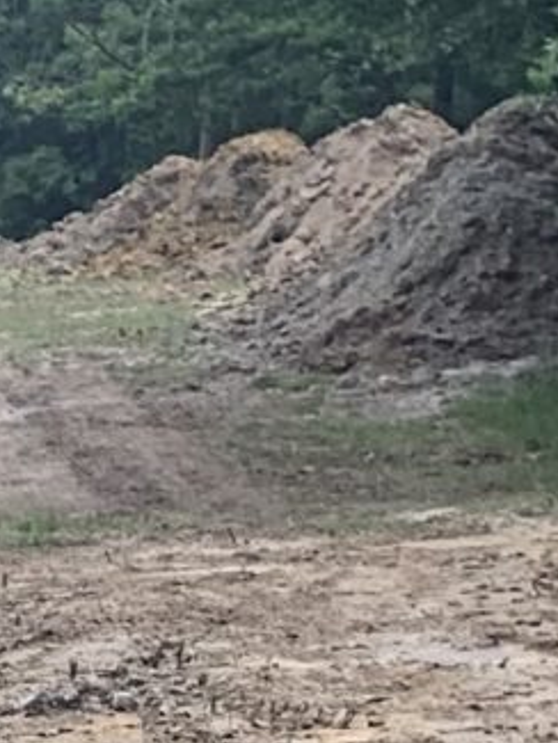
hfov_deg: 6.3
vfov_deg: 9.0
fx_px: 4403
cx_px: -1400
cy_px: 1607
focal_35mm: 205
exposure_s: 1/122
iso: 50
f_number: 1.8
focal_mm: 4.25
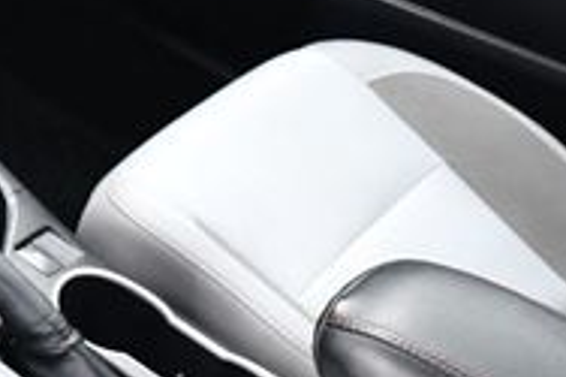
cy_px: 15
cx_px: -229
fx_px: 1445
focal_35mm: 92
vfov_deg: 14.6
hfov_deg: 19.8
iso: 2500
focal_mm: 18
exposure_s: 1/80
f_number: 4.5
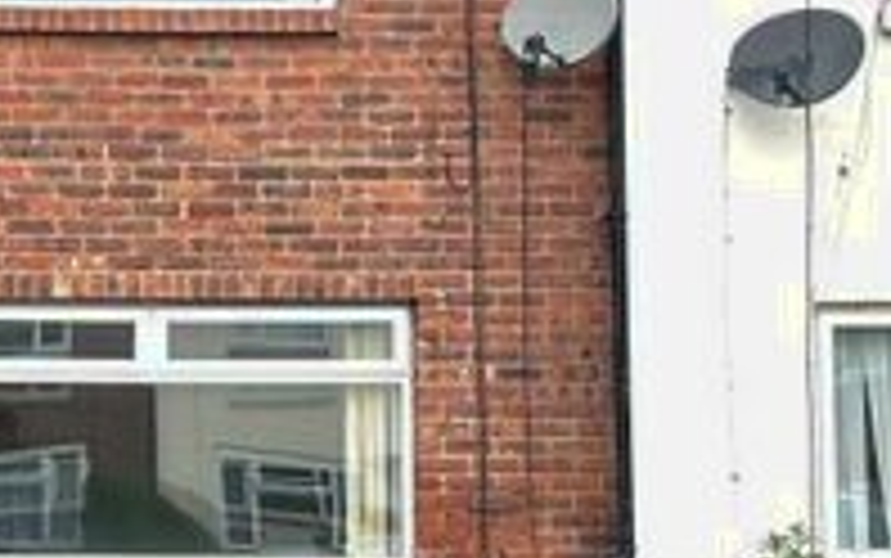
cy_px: 385
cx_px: 40
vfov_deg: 14.5
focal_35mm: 90
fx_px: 2187
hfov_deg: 22.3
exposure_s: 1/943
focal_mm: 6.86
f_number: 1.78
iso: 80
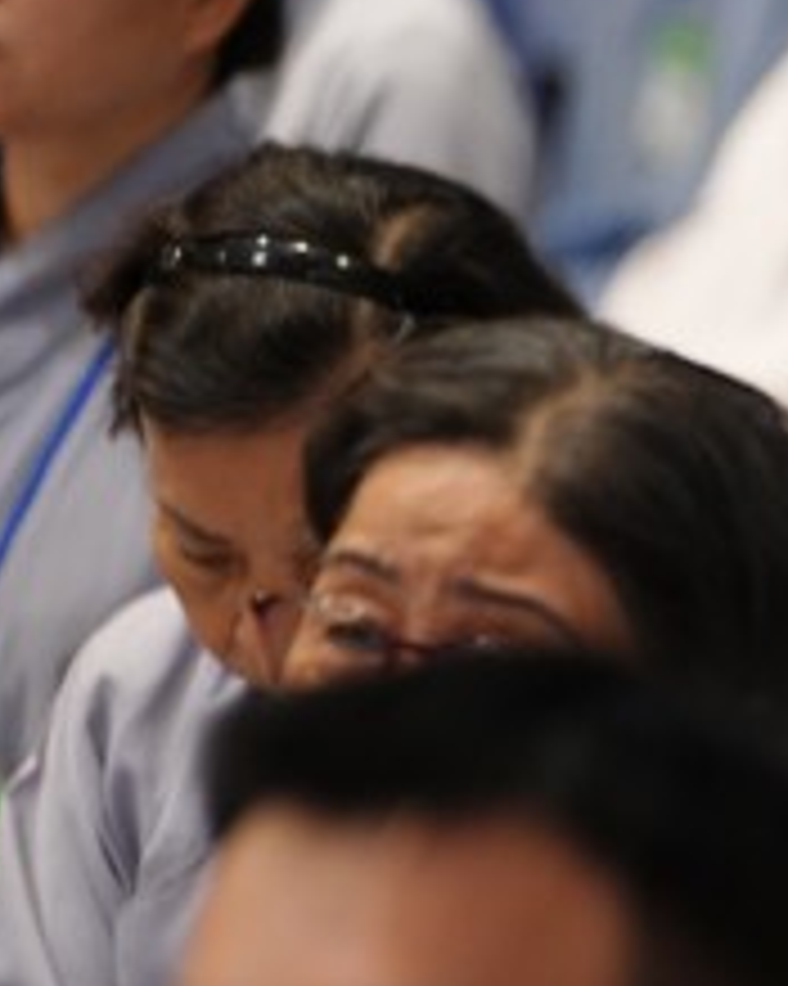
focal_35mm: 418
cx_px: 1432
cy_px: 903
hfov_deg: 3.7
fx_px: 12194
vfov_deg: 4.6
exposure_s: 1/100
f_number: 2.8
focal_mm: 150
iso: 2000
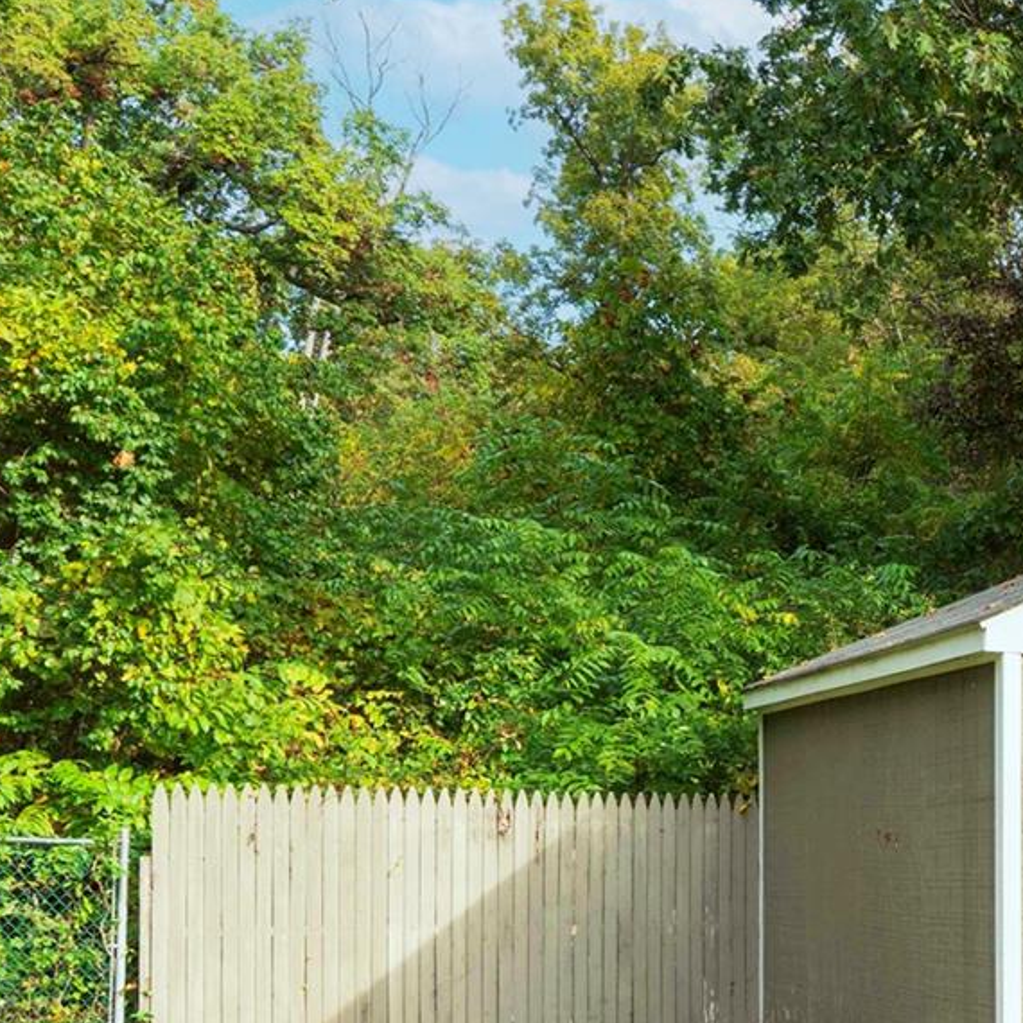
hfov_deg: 26.0
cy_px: 843
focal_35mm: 58
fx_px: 1939
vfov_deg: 28.8
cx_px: 1265
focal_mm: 19
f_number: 9
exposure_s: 1/100
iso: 400
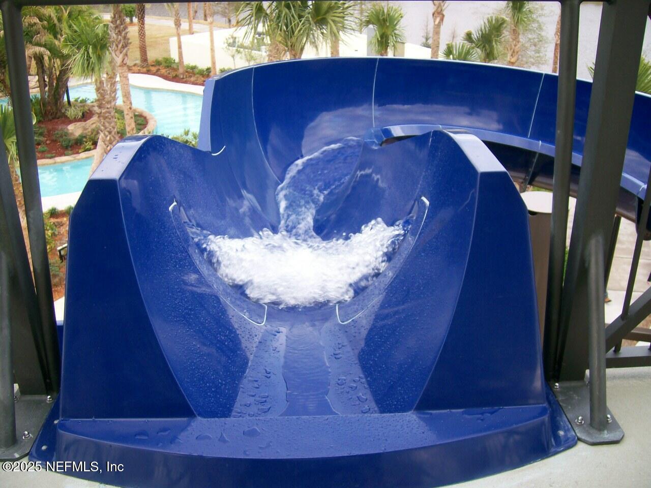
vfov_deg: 40.7
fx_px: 658
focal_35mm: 35
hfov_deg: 52.6
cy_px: 244
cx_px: 326
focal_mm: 5.8
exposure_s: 1/103
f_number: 2.8
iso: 80
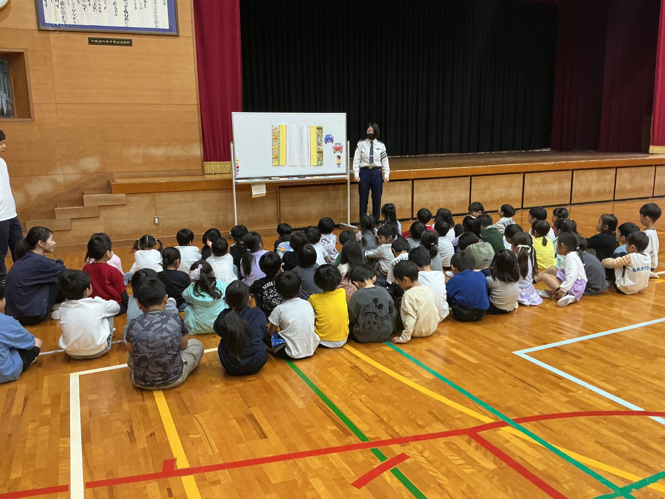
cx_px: 332
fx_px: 557
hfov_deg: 61.7
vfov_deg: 48.2
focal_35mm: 29
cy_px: 250
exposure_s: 1/60
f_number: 1.8
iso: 200
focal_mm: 3
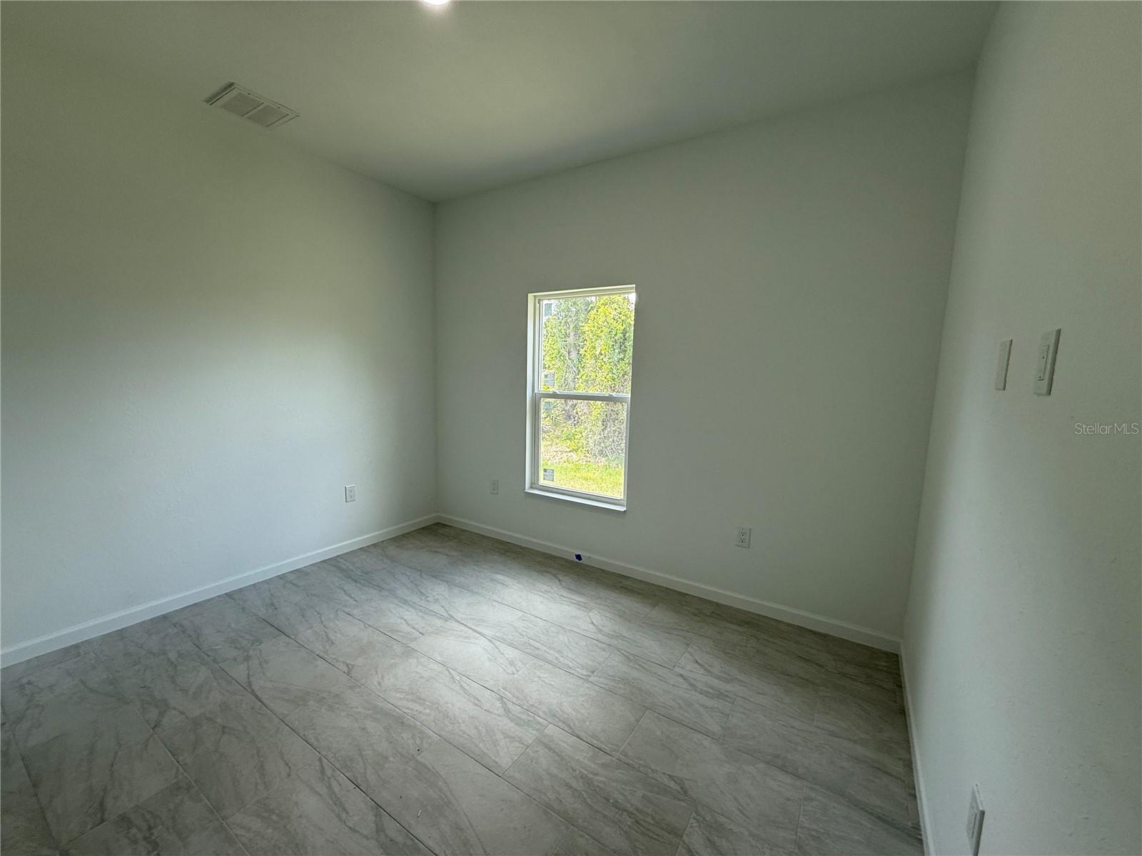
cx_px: 571
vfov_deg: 85.7
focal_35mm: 14
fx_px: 462
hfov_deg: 102.1
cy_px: 428
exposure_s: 1/120
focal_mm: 2.22
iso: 64
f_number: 2.2
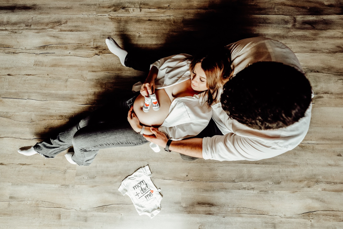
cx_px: 172
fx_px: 114
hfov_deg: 112.6
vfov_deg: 90.0
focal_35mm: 12
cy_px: 114
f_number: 2.8
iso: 500
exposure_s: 1/250
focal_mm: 12
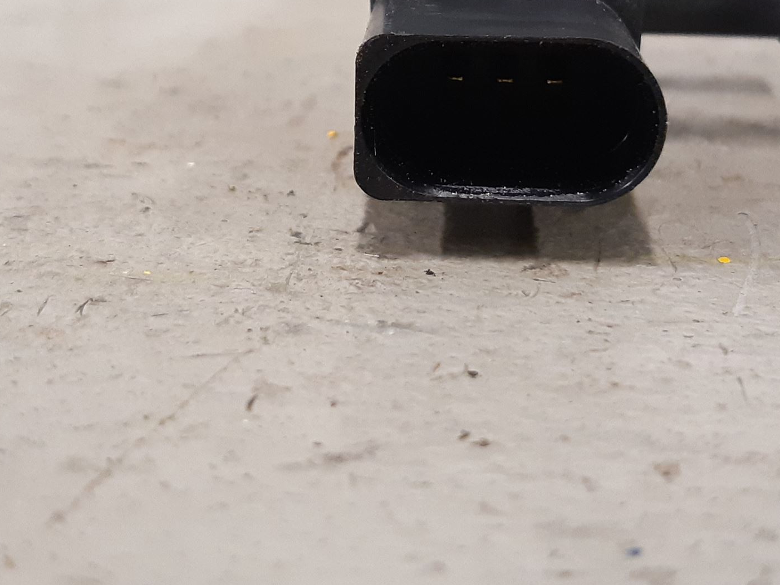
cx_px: 429
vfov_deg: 37.0
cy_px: 163
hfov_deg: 48.9
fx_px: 856
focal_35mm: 38
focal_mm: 3.93
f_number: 1.7
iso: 250
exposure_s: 1/50
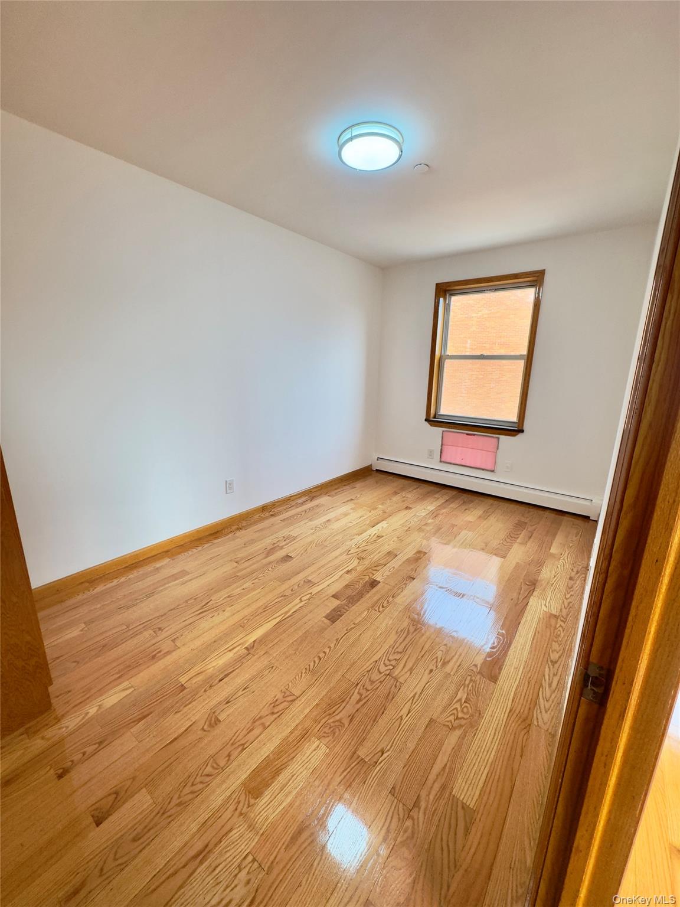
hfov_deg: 85.7
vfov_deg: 102.1
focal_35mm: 14
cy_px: 454
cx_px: 340
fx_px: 367
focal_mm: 2.22
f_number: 2.2
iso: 125
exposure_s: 1/120
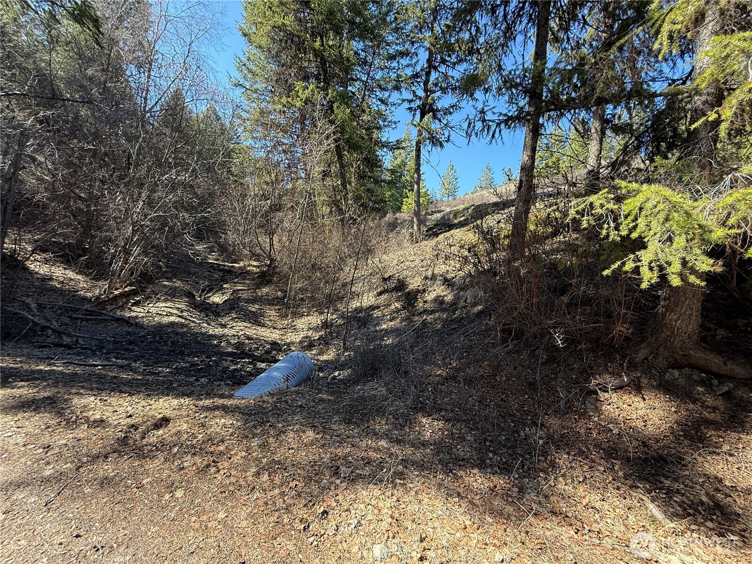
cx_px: 376
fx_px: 304
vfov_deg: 85.7
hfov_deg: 102.1
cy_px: 282
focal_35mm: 14
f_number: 2.2
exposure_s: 1/217
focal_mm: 2.22
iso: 64
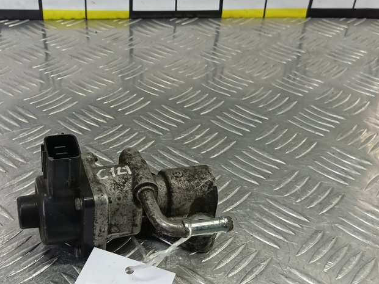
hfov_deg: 48.2
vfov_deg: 37.6
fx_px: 416
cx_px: 127
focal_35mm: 38
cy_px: 167
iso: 119
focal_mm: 4.11
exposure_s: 1/50
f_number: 1.6
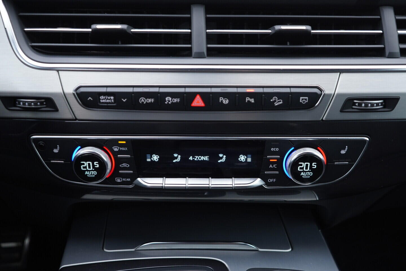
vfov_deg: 36.9
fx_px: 406
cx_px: 203
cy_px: 136
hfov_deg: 53.1
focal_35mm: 36
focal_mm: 24
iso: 320
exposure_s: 1/40
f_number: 2.8
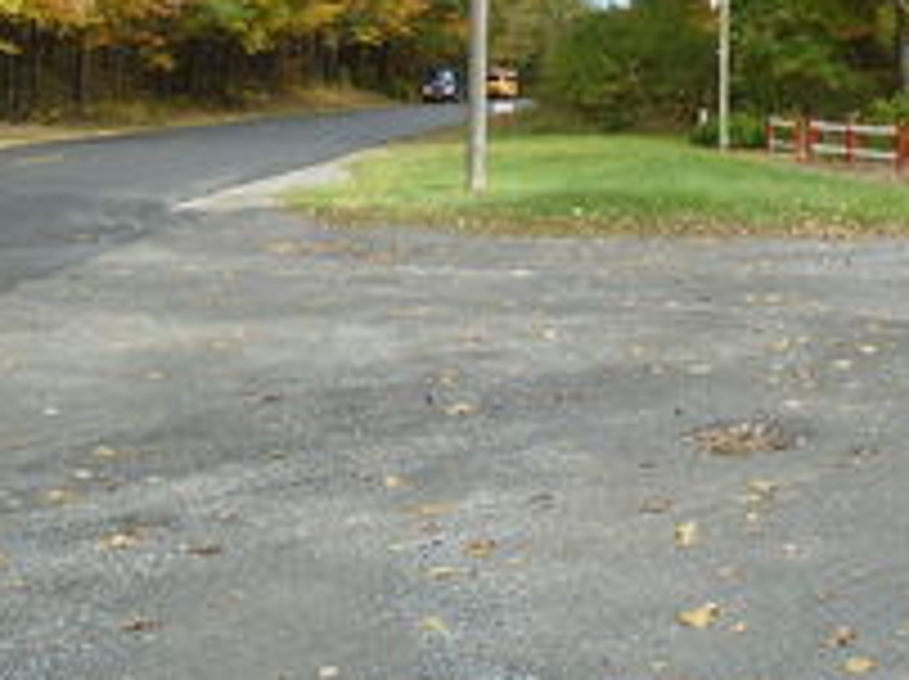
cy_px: 162
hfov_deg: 28.3
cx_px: 819
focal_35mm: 66
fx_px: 1731
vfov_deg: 22.0
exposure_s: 1/250
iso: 100
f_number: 3.2
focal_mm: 4.6
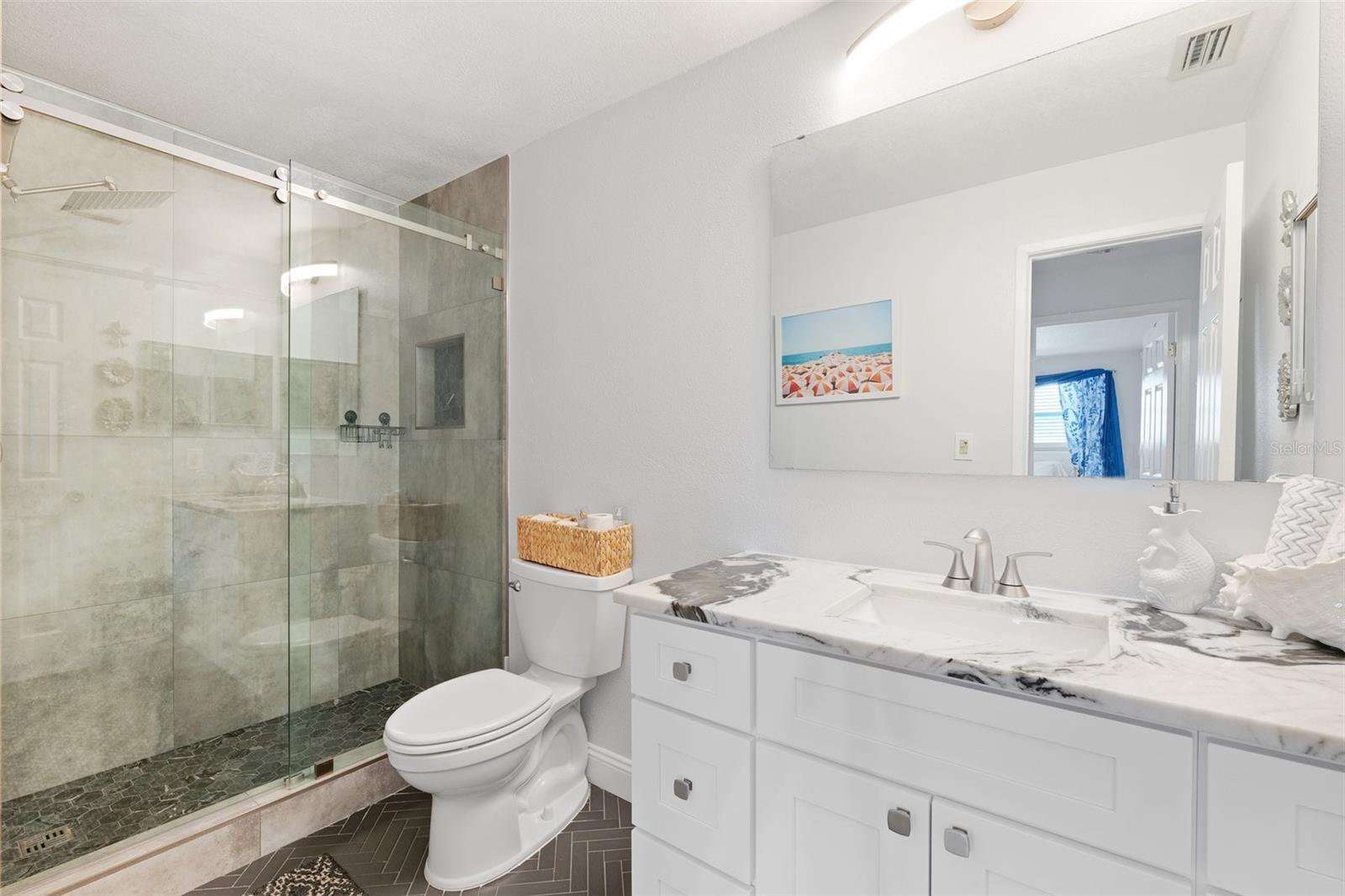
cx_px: 672
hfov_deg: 100.4
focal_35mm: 15
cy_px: 448
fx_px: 560
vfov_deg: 77.3
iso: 400
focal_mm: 15
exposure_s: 1/2.5
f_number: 8
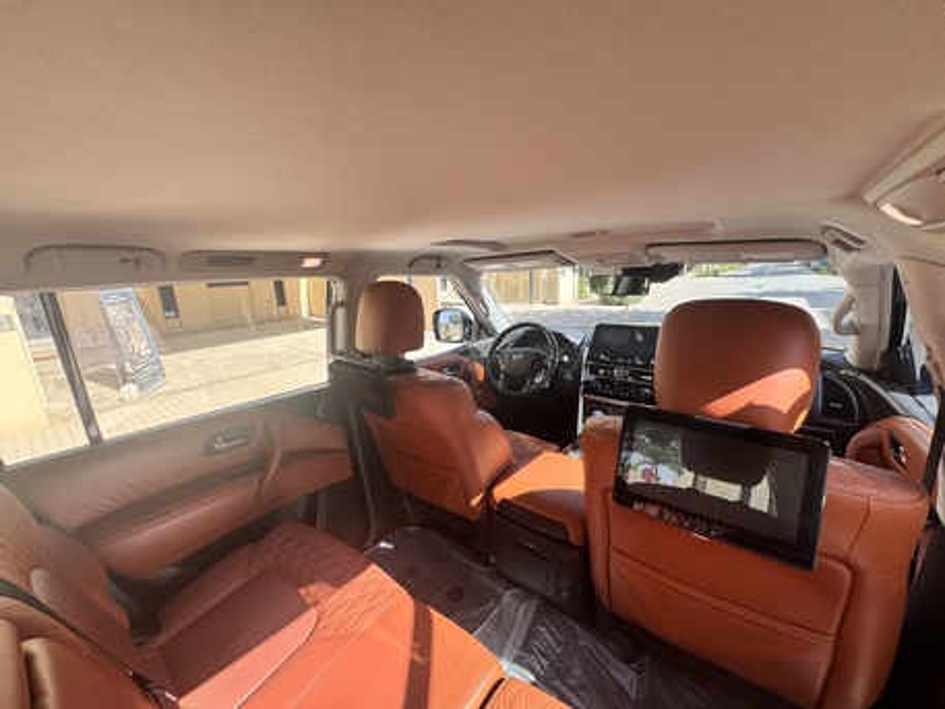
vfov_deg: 85.7
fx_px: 382
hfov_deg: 102.0
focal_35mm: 14
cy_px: 354
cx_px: 472
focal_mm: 2.22
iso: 40
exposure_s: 1/236
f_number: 2.2
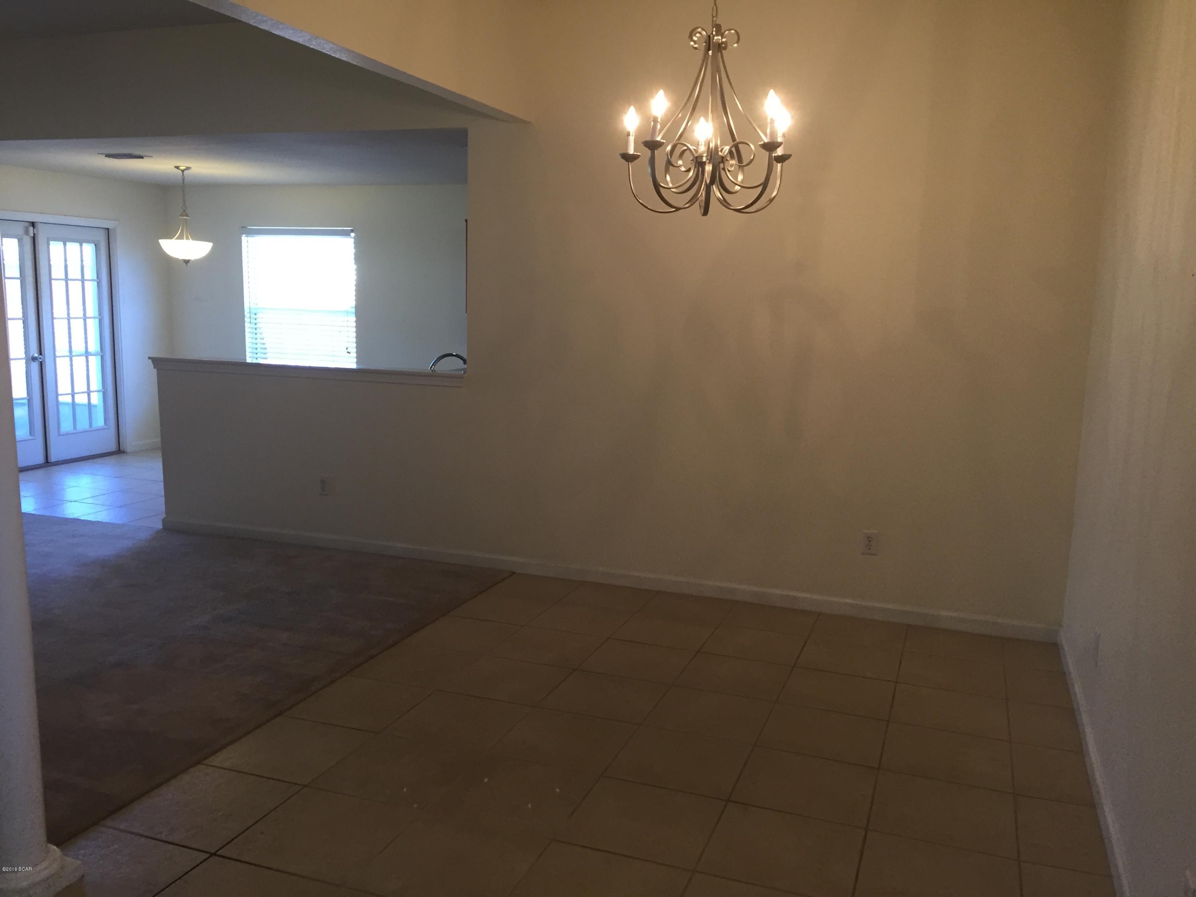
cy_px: 448
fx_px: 1002
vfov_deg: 48.2
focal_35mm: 29
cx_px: 598
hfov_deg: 61.7
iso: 50
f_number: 2.2
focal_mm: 4.15
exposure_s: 1/30
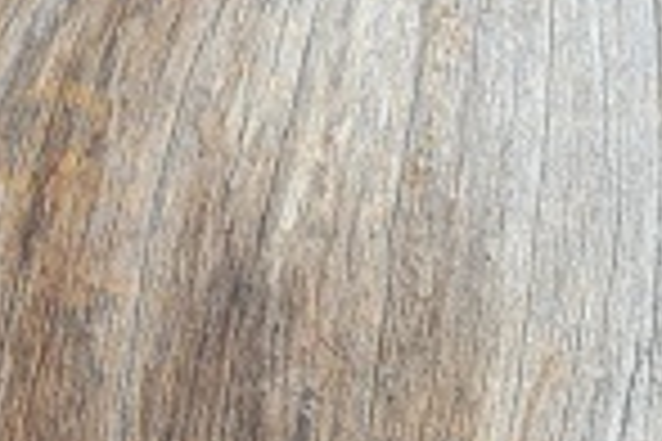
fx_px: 27894
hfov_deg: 1.4
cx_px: -466
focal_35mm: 1517
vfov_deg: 0.9
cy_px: -608
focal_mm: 300
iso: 1250
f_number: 16
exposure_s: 1/40
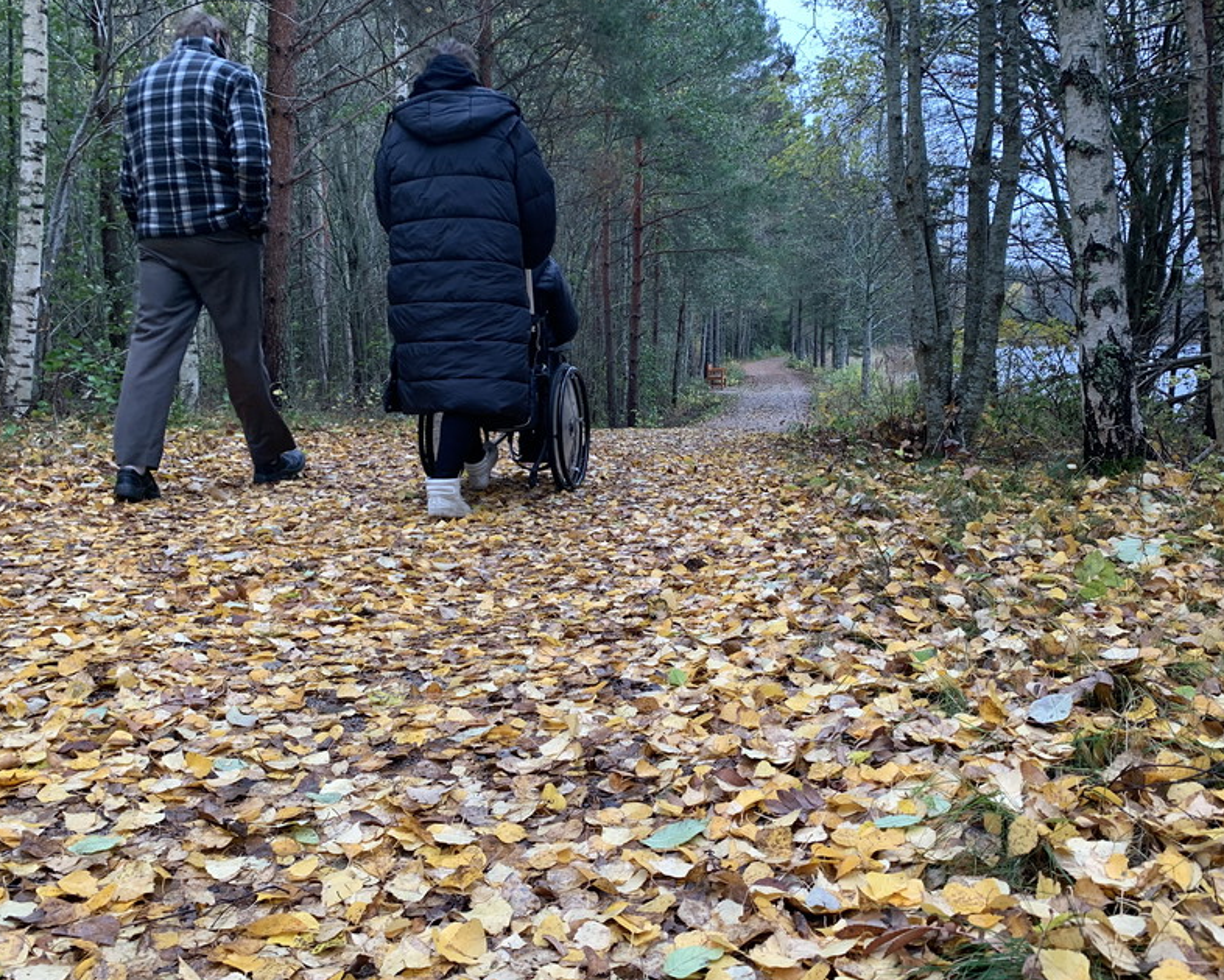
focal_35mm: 31
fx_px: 1123
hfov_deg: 57.2
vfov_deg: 47.1
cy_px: 455
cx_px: 631
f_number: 1.8
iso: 100
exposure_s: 1/102
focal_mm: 4.25
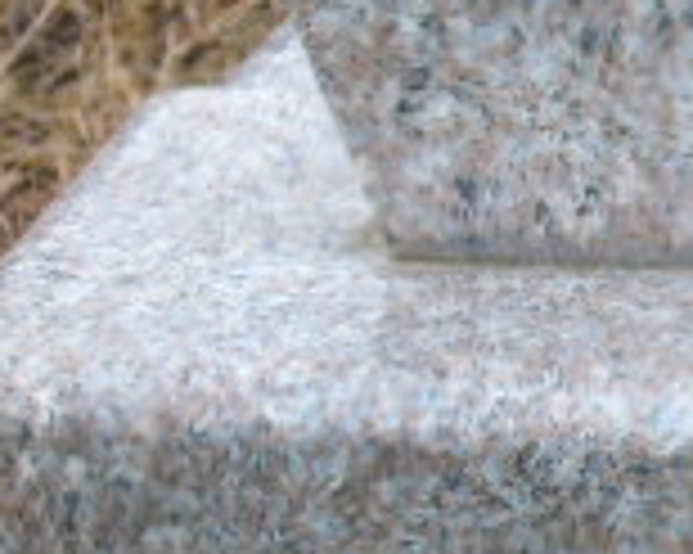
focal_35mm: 576
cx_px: 1395
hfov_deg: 3.3
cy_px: 311
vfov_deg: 2.7
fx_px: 11806
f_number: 4.7
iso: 320
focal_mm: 25
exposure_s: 1/125
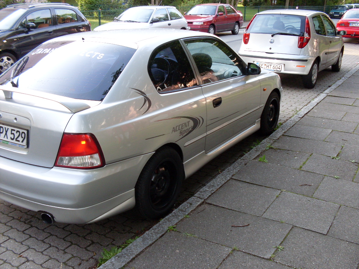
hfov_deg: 49.0
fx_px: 394
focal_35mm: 38
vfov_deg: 37.7
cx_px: 180
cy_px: 134
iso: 100
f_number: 2.8
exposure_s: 1/90
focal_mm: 6.3
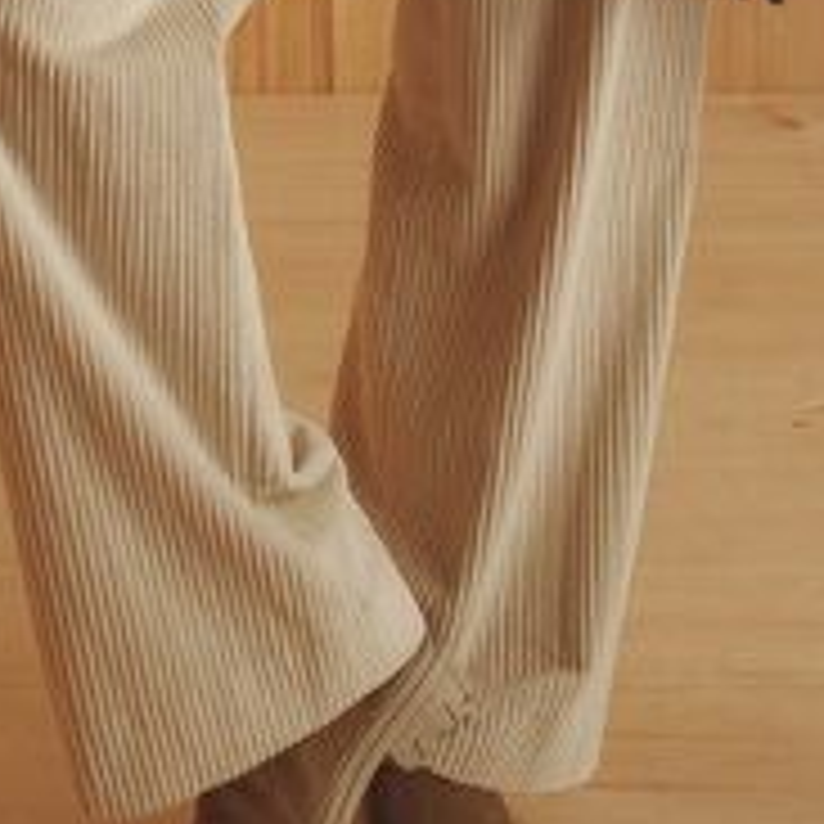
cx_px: 414
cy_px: -644
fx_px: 3743
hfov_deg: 12.6
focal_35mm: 139
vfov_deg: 11.7
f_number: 8
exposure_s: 1/160
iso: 3200
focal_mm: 45
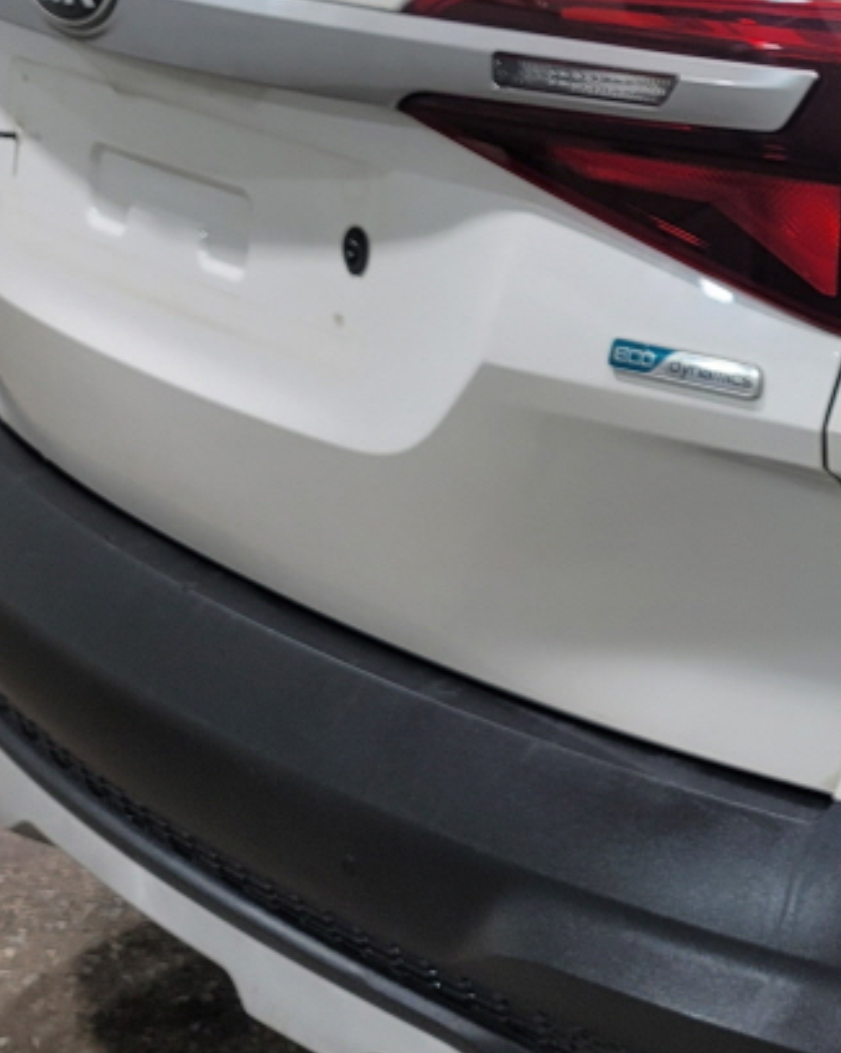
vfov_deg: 26.3
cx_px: 1271
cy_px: 362
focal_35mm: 72
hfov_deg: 18.7
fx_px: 2243
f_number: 1.8
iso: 32
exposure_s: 1/120
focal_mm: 7
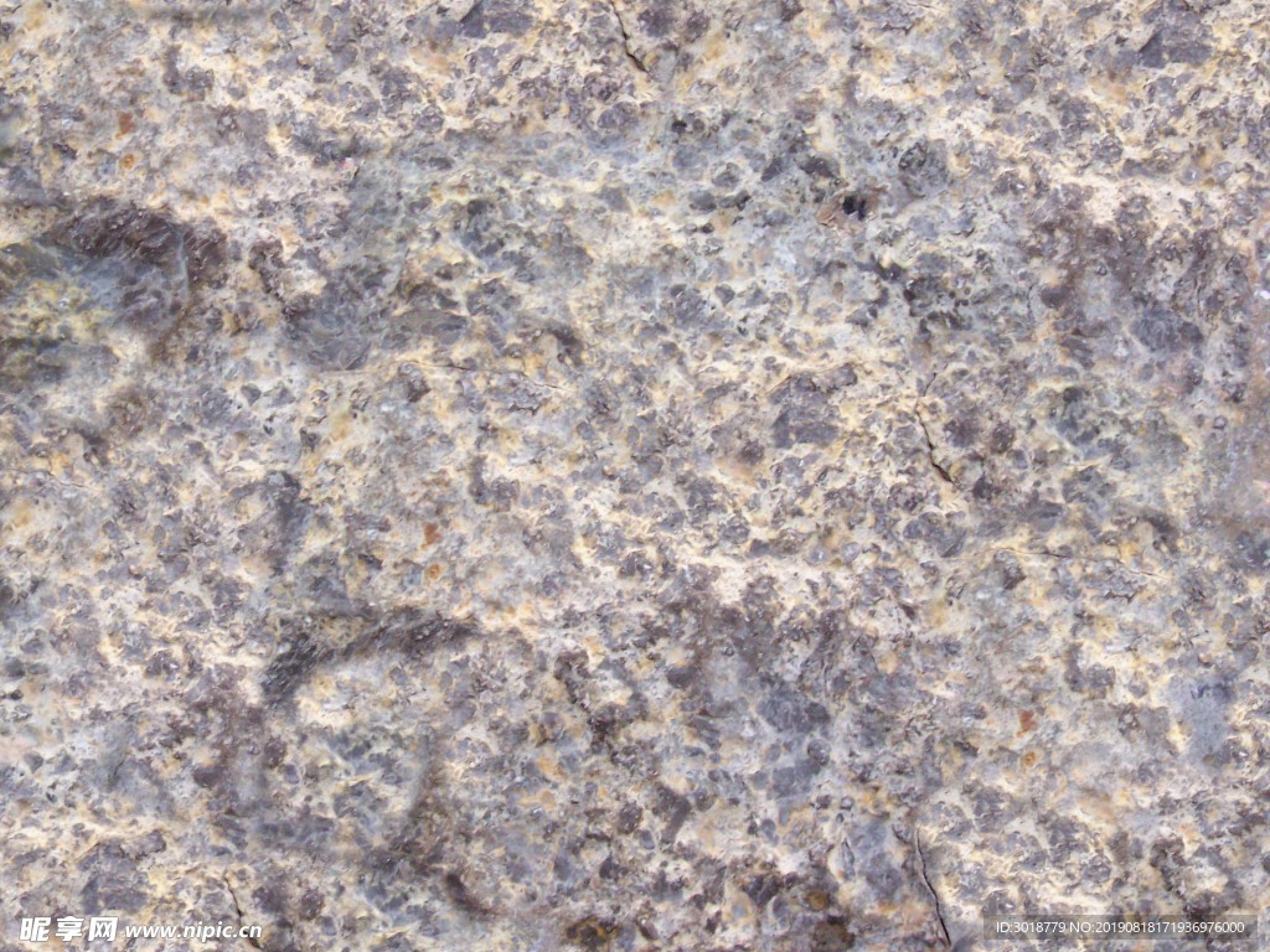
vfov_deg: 38.7
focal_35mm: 37
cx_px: 635
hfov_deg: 50.1
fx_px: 1357
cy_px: 476
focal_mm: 5.6
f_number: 2.8
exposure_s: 1/45
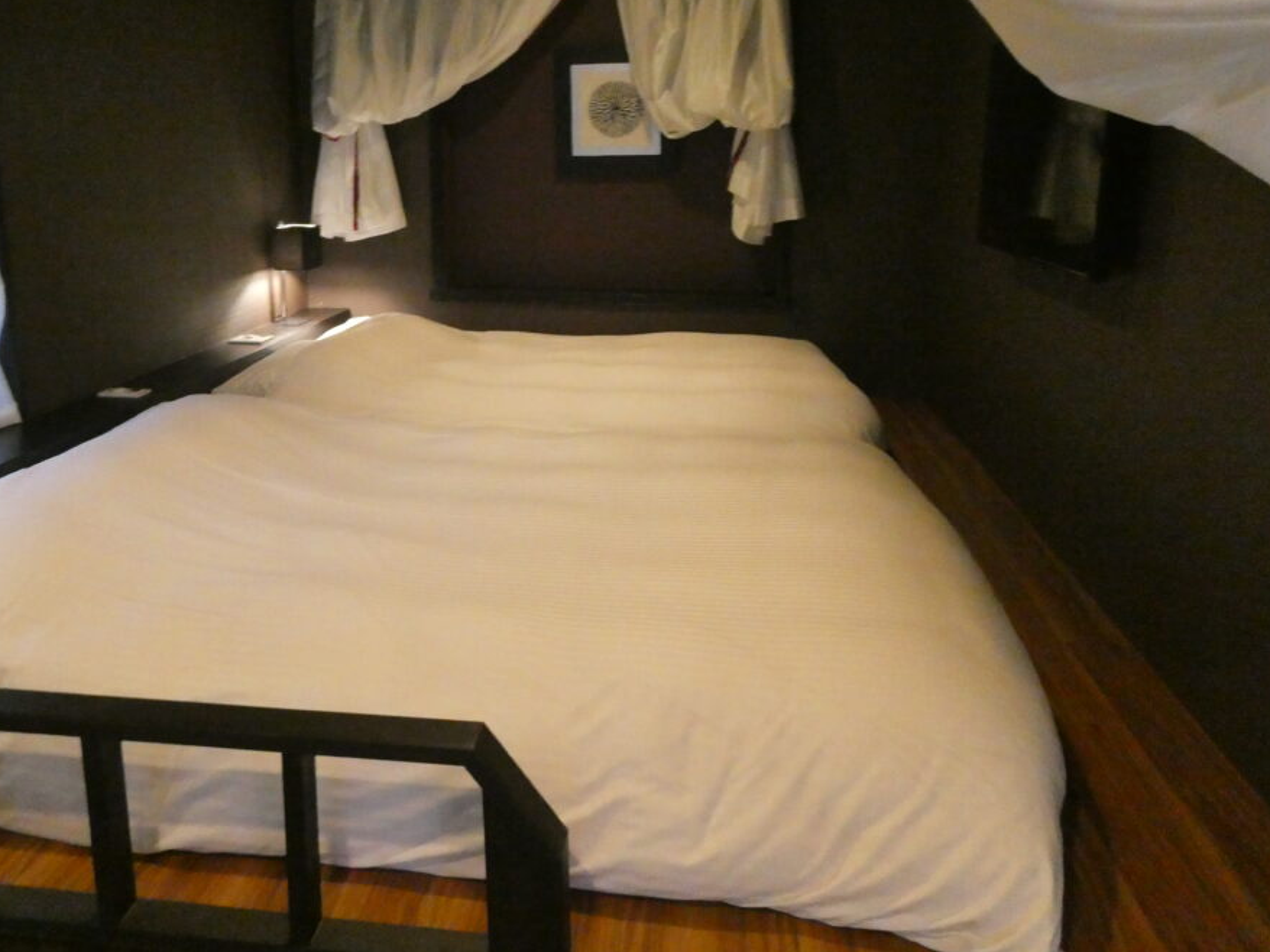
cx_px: 542
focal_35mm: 28
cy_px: 398
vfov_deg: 49.5
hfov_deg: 63.2
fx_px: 1027
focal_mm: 4.3
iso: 1600
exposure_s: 1/40
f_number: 3.3
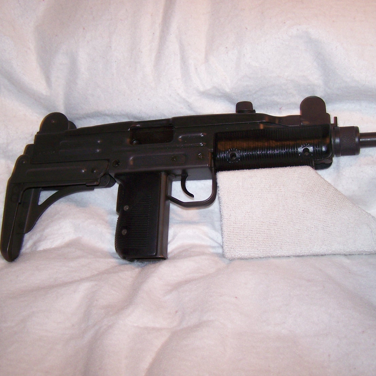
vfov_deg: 37.6
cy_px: 189
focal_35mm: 45
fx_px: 553
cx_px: 206
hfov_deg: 37.5
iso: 160
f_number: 2.8
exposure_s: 1/60
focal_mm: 6.3
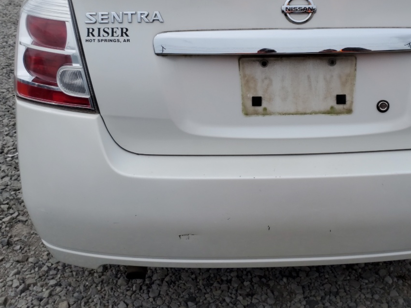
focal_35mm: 49
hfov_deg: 38.2
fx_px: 582
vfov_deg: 29.4
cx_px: 290
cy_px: 90
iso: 50
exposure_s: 1/5000
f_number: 1.5
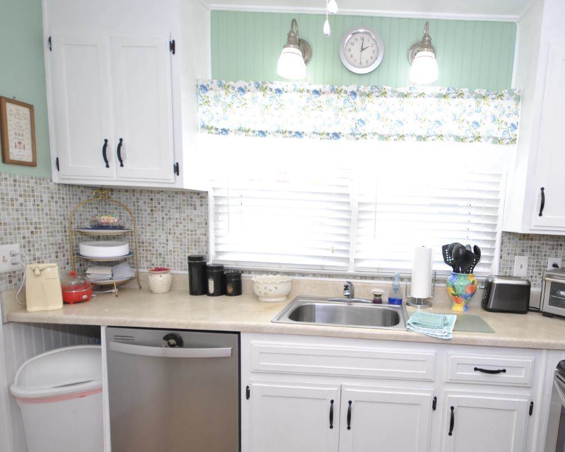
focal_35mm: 21
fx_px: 351
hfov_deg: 76.1
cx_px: 358
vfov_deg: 65.0
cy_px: 267
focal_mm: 10
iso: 200
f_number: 4
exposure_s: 1/30
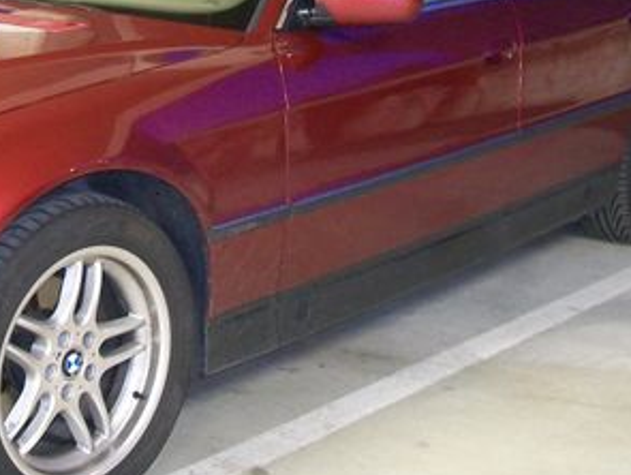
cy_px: 197
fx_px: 1424
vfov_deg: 18.9
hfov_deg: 24.4
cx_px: 88
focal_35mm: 78
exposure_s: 1/2.5
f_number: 2.7
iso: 160
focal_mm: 6
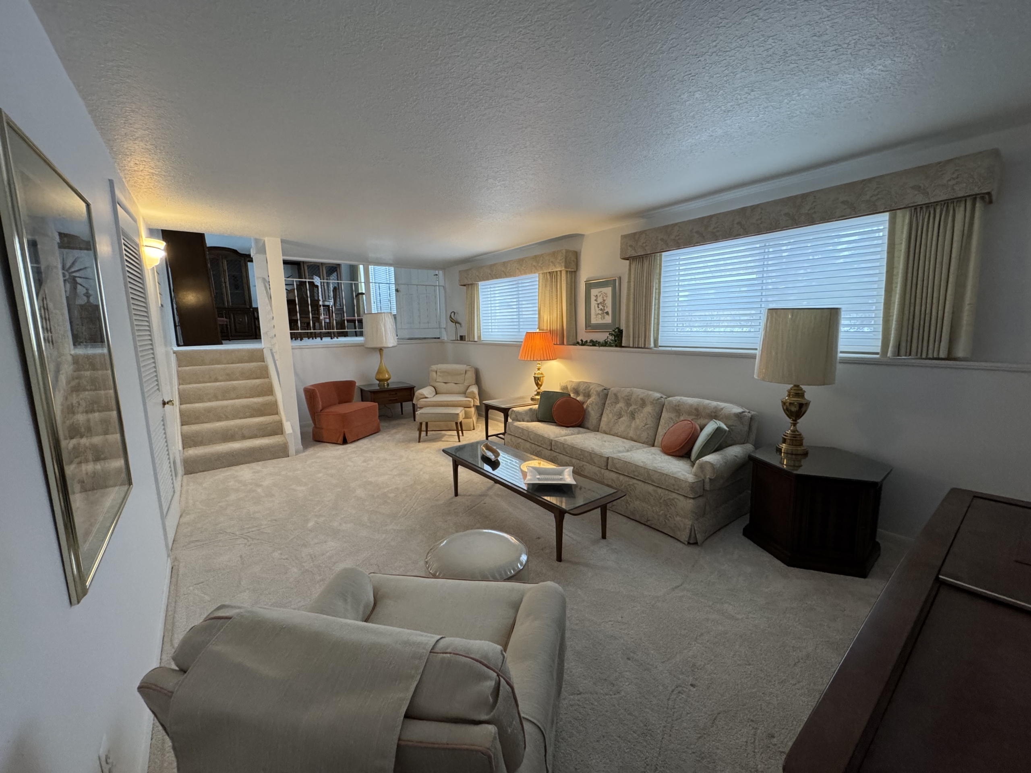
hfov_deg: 102.1
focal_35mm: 14
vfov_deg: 85.7
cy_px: 386
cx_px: 516
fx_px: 417
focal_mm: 2.22
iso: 320
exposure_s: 1/60
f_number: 2.2
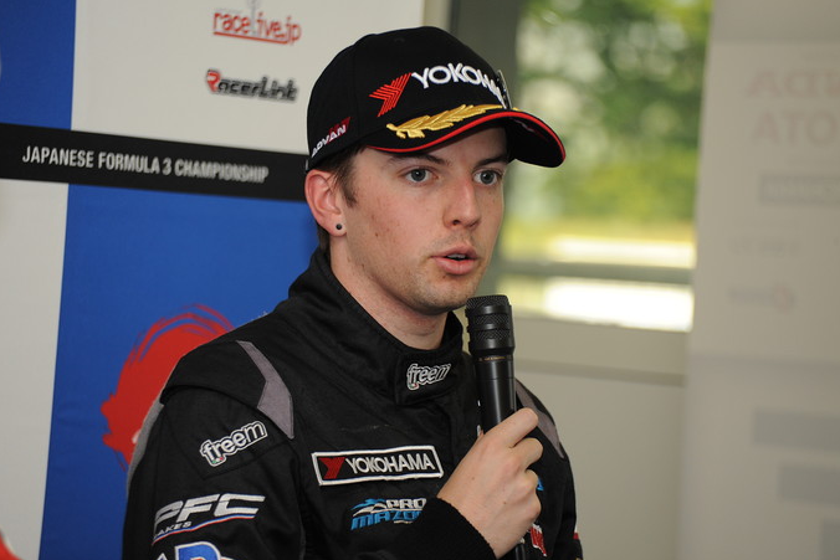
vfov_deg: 6.5
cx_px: 416
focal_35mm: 213
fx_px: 4971
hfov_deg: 9.7
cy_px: 286
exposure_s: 1/250
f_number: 5.6
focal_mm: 200
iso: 800
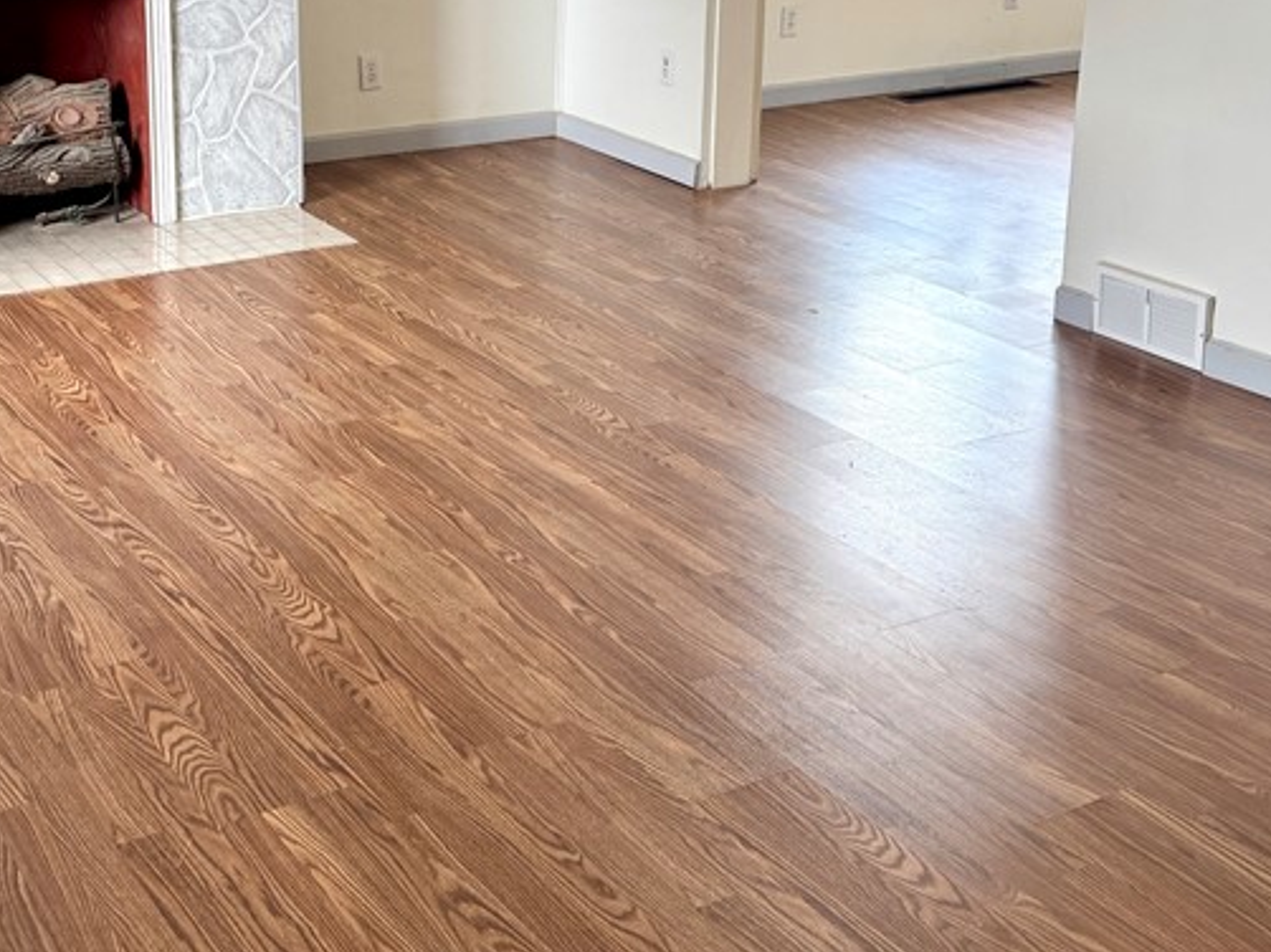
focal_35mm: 49
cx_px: 519
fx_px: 1798
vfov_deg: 29.0
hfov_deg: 38.8
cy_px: 185
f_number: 1.78
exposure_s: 1/120
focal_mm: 6.76
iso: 100
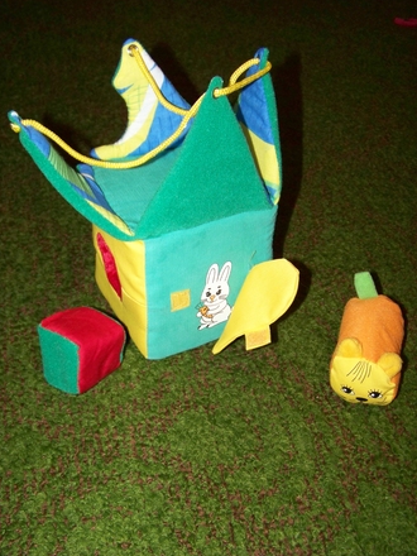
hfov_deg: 32.9
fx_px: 707
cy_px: 275
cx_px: 210
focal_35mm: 44
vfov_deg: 42.9
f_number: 2.8
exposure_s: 1/30
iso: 200
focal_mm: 6.75
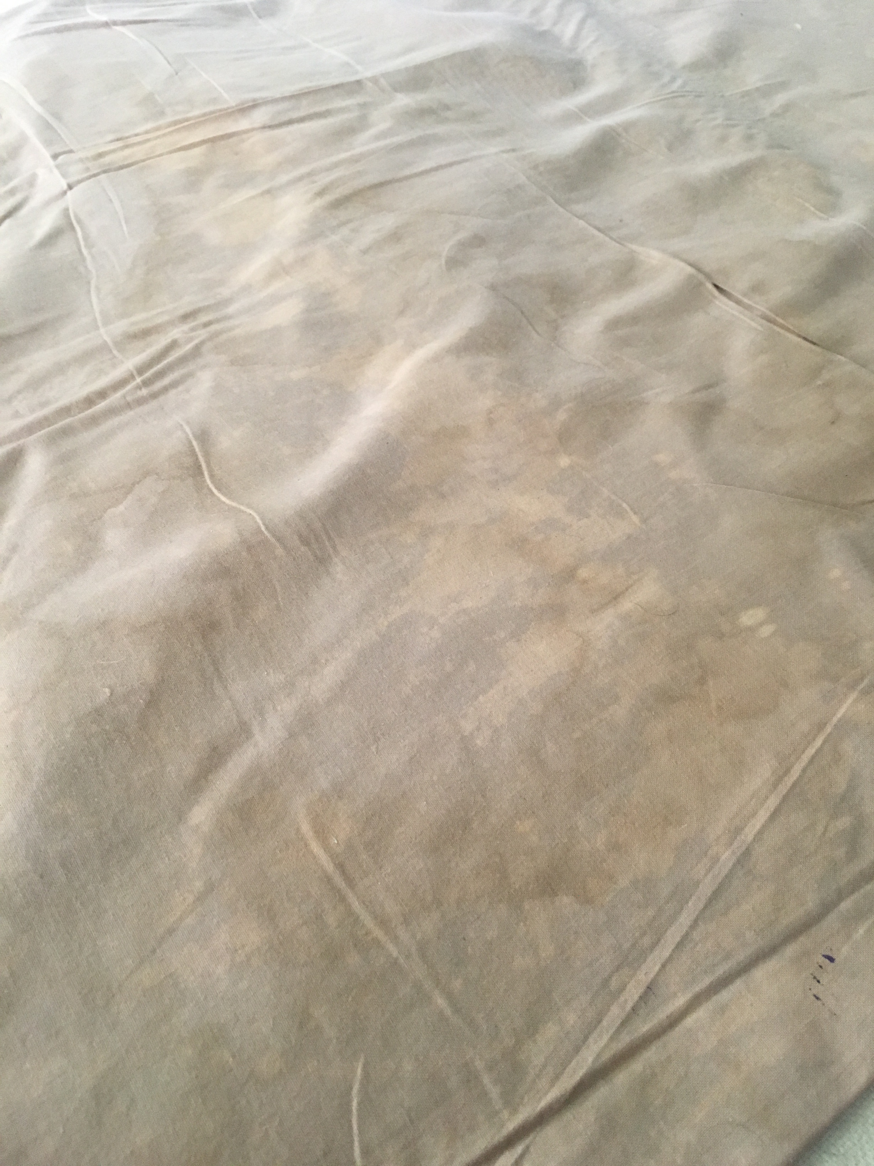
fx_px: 976
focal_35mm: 29
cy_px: 583
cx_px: 437
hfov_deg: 48.2
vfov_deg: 61.7
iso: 160
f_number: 2.2
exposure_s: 1/30
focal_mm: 4.15
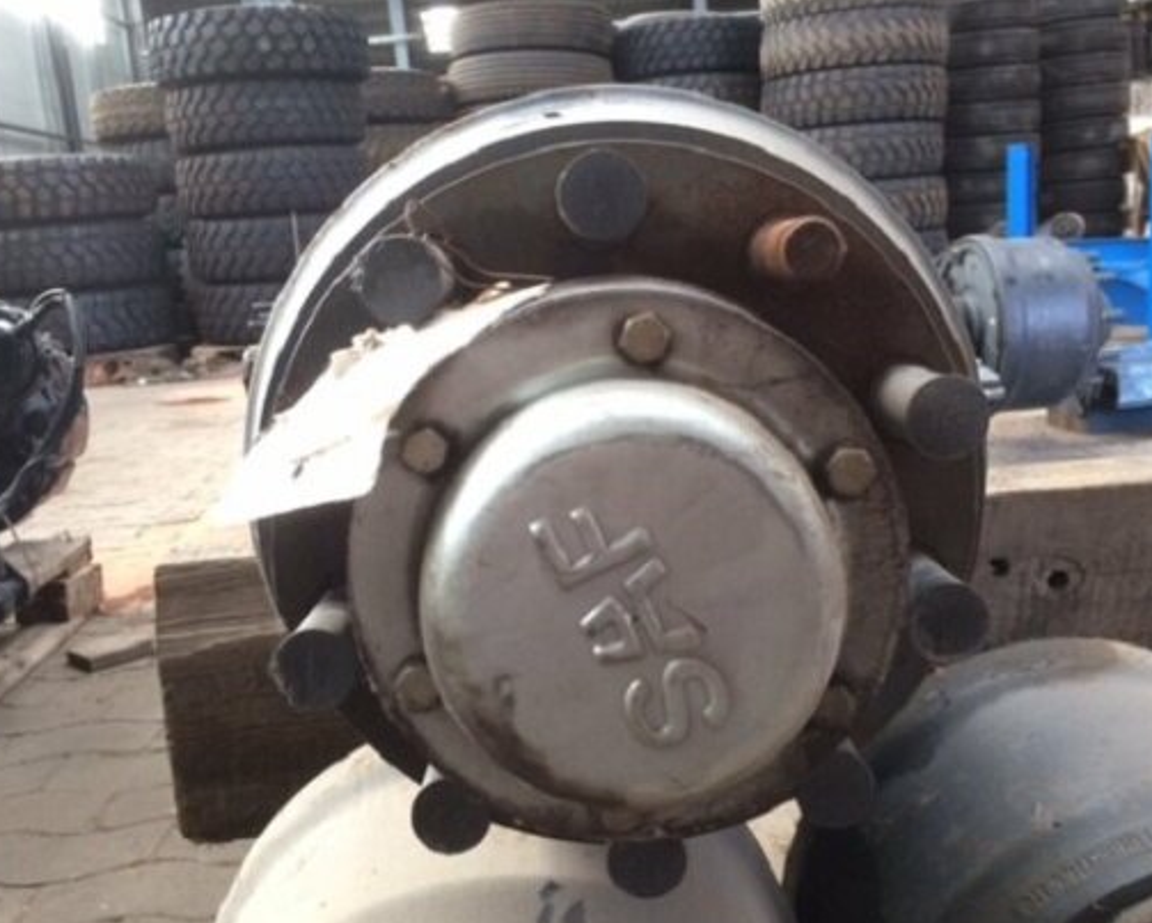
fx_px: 1228
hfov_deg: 50.2
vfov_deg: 41.1
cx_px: 591
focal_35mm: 36
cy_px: 508
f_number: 2.2
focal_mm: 4.15
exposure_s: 1/33
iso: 80
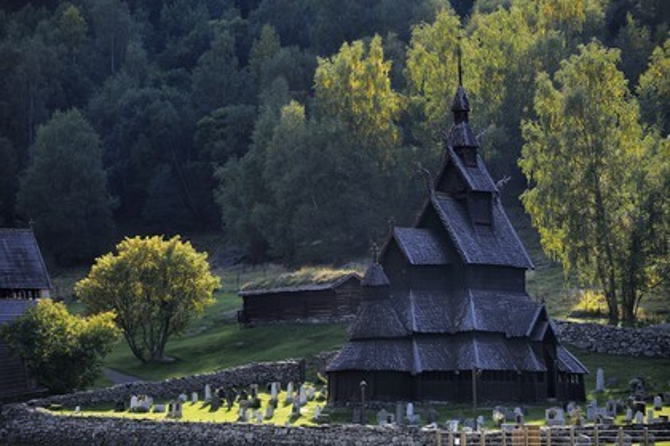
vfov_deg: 9.1
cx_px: 335
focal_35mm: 150
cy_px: 223
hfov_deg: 13.7
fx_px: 2791
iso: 200
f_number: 4
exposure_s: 1/320
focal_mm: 150
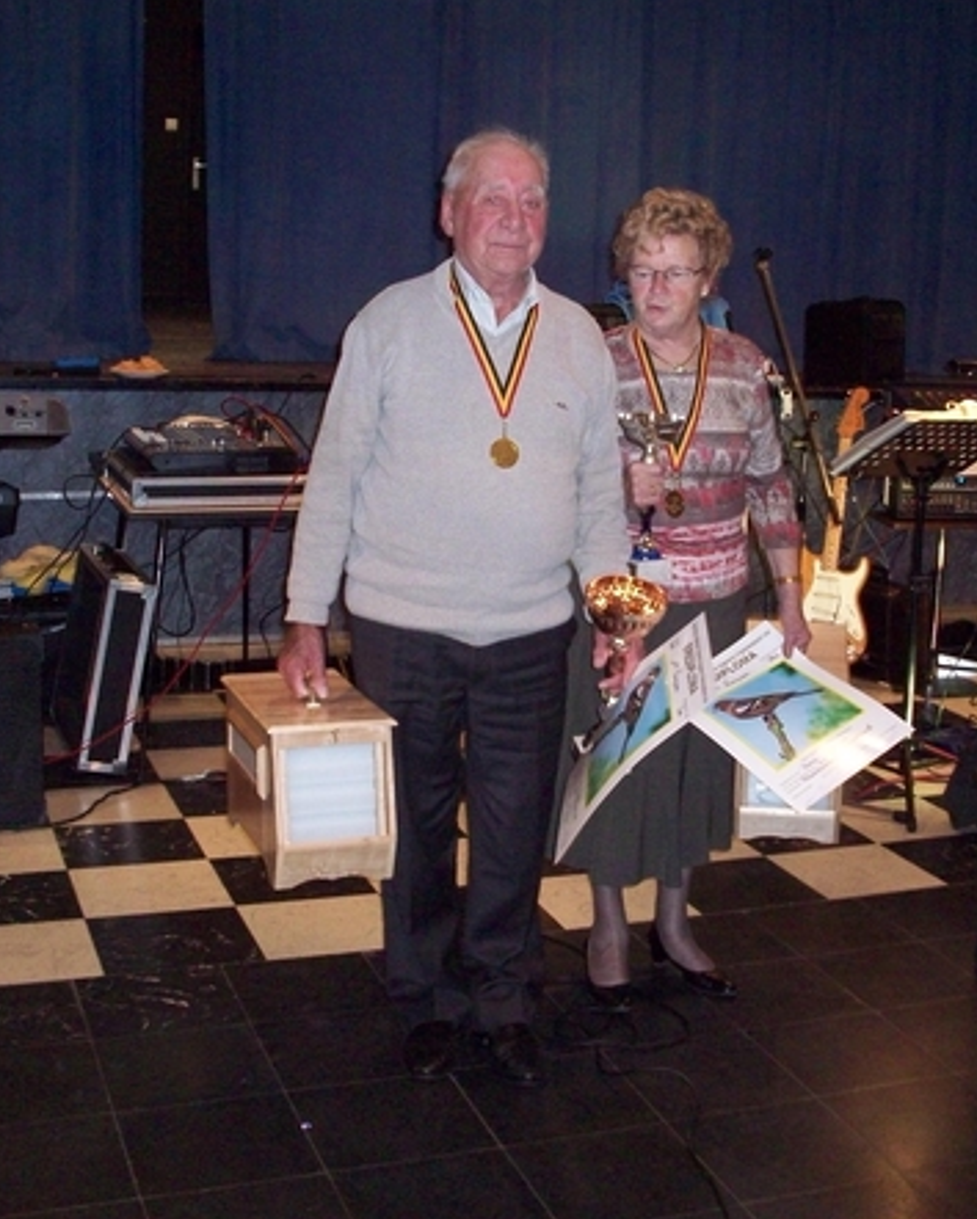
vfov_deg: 38.0
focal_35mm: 49
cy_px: 601
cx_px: 585
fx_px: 1770
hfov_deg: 30.8
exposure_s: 1/45
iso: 200
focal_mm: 6.2
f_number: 2.8
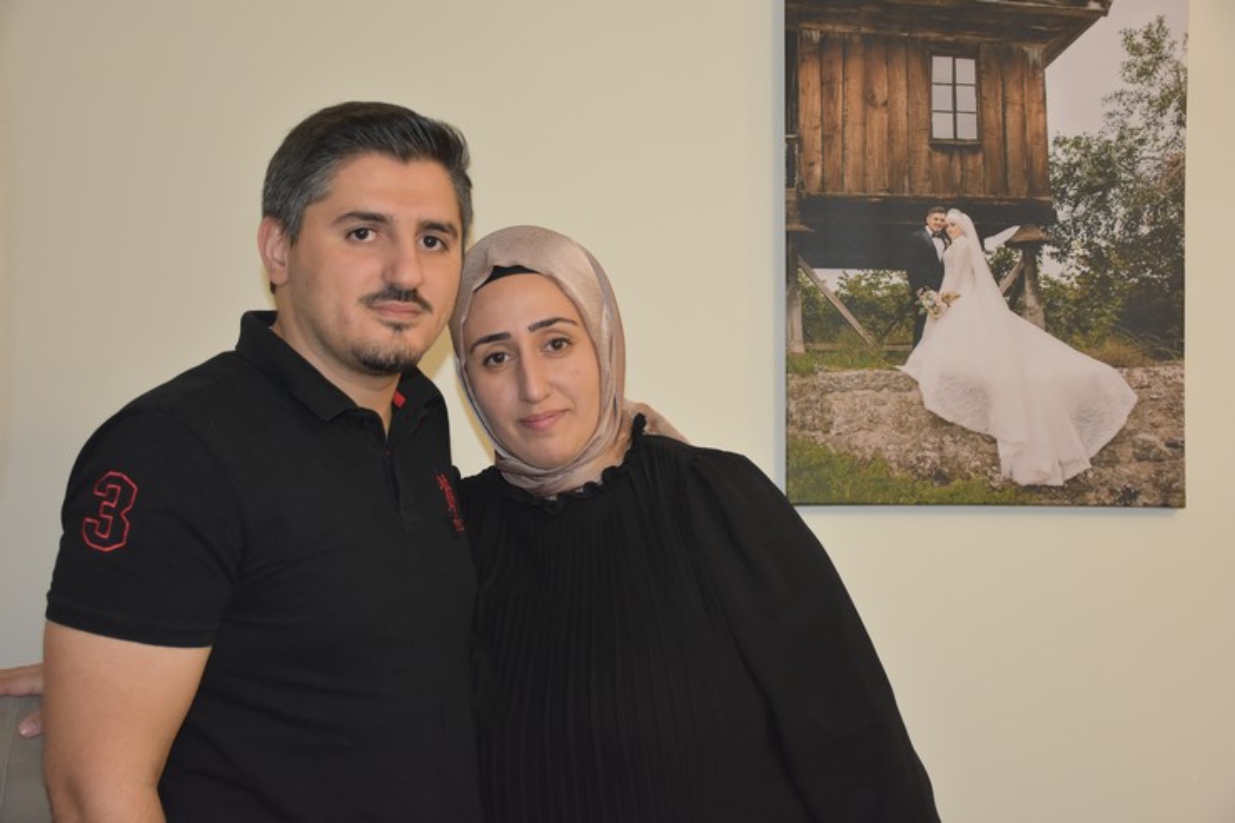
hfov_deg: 41.1
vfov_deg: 28.1
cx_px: 618
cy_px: 412
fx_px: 1646
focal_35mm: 48
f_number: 4
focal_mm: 32
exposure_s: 1/60
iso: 1400
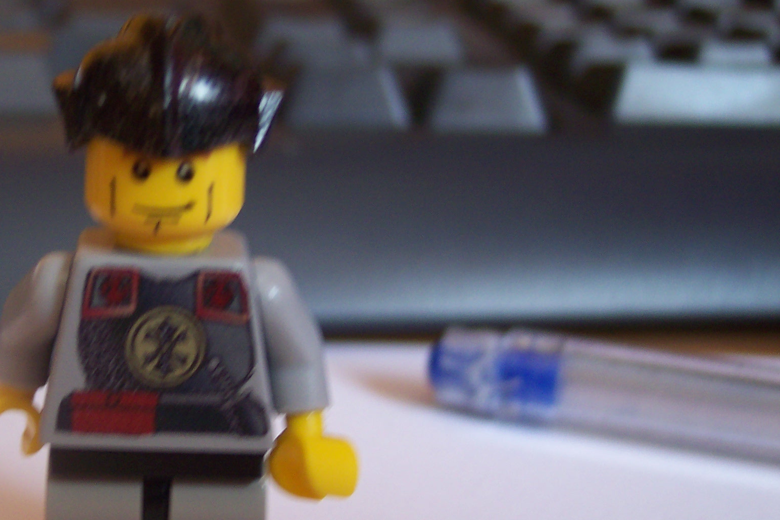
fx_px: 1430
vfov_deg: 20.6
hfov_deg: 29.6
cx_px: 131
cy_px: 316
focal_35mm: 66
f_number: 2.8
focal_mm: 8
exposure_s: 1/30
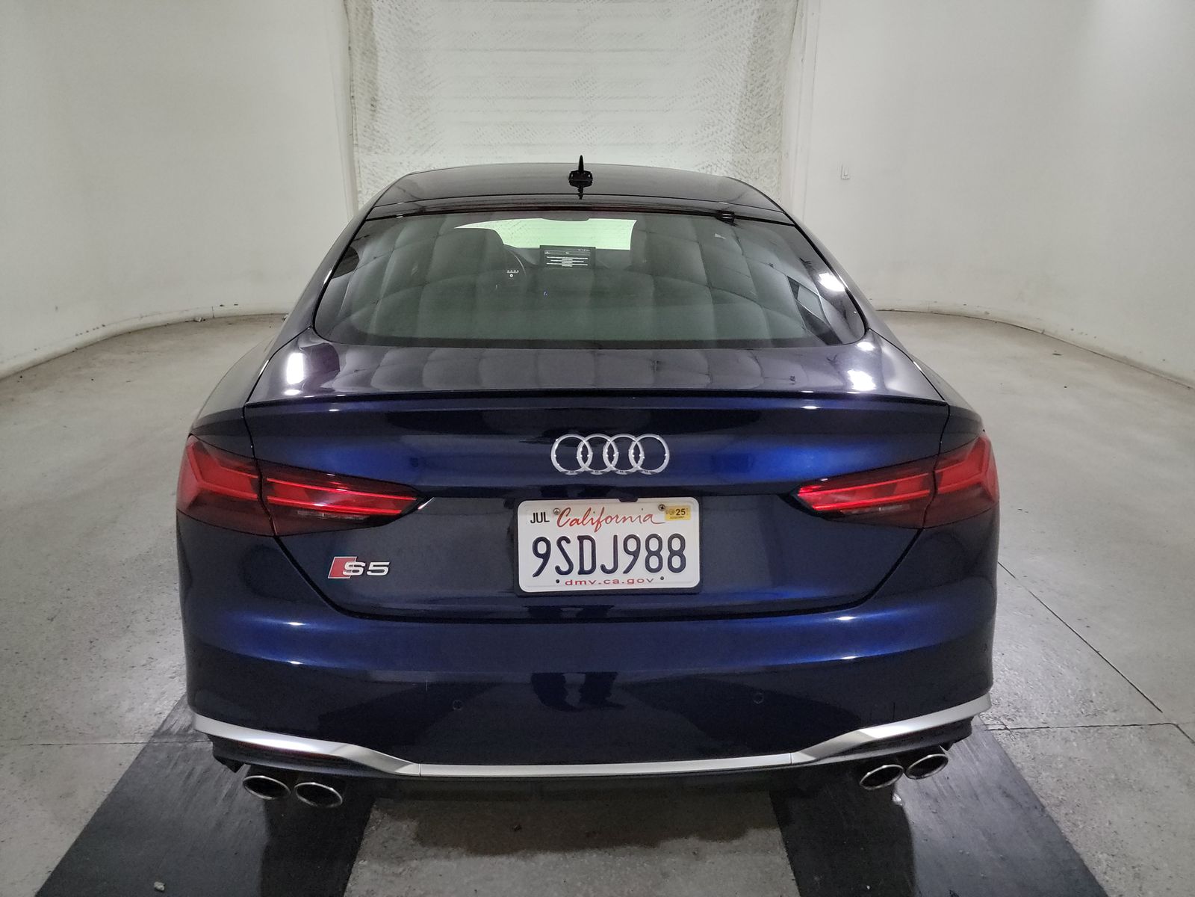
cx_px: 598
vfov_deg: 56.8
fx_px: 829
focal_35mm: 24
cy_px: 448
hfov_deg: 71.6
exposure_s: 1/59
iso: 2189
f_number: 1.8
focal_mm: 6.7
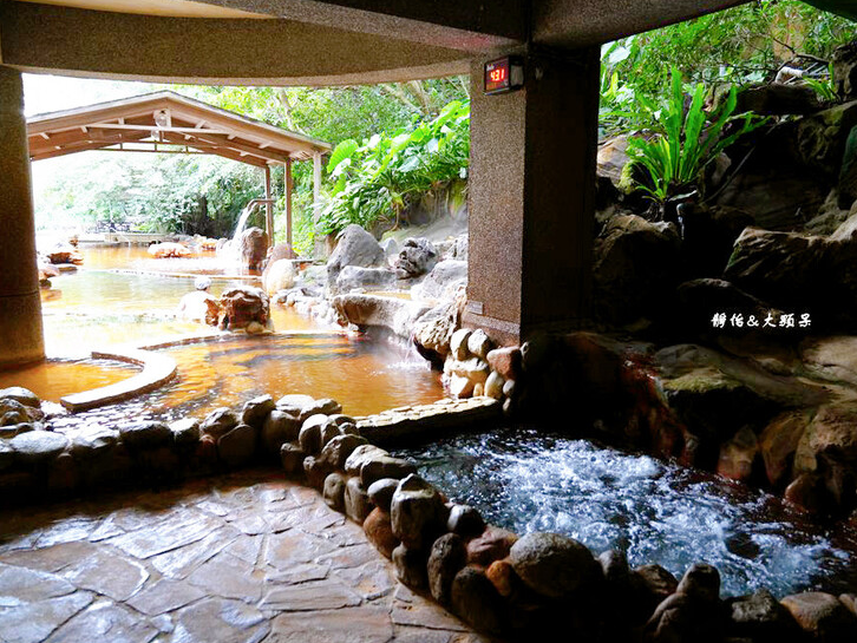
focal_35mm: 27
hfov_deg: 65.1
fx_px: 669
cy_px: 320
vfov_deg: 51.4
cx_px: 473
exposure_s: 1/30
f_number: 4
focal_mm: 24
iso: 800
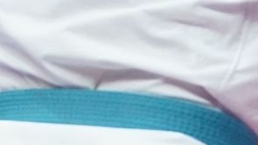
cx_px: -420
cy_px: 103
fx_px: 8246
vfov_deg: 1.0
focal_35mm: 1205
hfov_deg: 1.8
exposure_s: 1/1000
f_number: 2.8
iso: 3200
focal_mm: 125
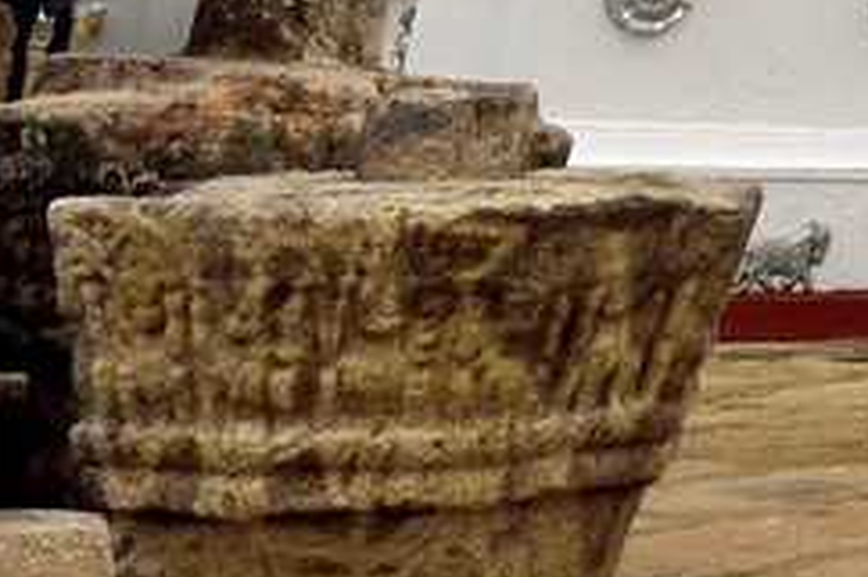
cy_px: -1229
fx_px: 3831
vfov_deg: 7.5
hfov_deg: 9.8
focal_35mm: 159
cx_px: 2604
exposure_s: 1/250
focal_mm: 24
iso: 800
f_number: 11
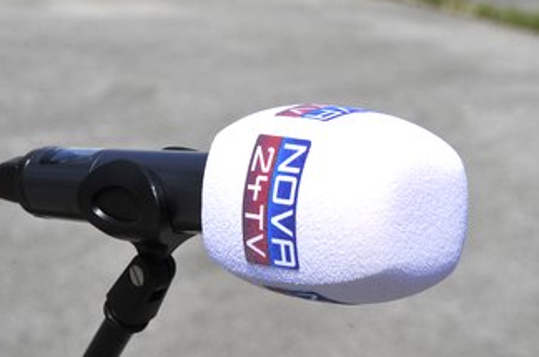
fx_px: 2766
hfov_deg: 11.1
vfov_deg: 7.4
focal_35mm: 185
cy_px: 189
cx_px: 265
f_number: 14
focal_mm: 120
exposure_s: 1/800
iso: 320
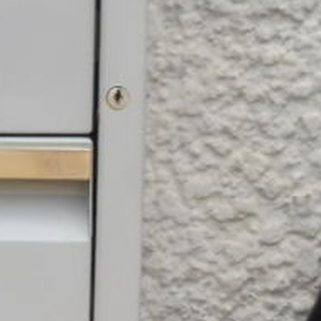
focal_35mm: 270
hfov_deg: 6.2
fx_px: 2833
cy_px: 275
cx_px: -395
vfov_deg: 6.5
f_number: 6.3
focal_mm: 10.3
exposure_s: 1/250
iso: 100
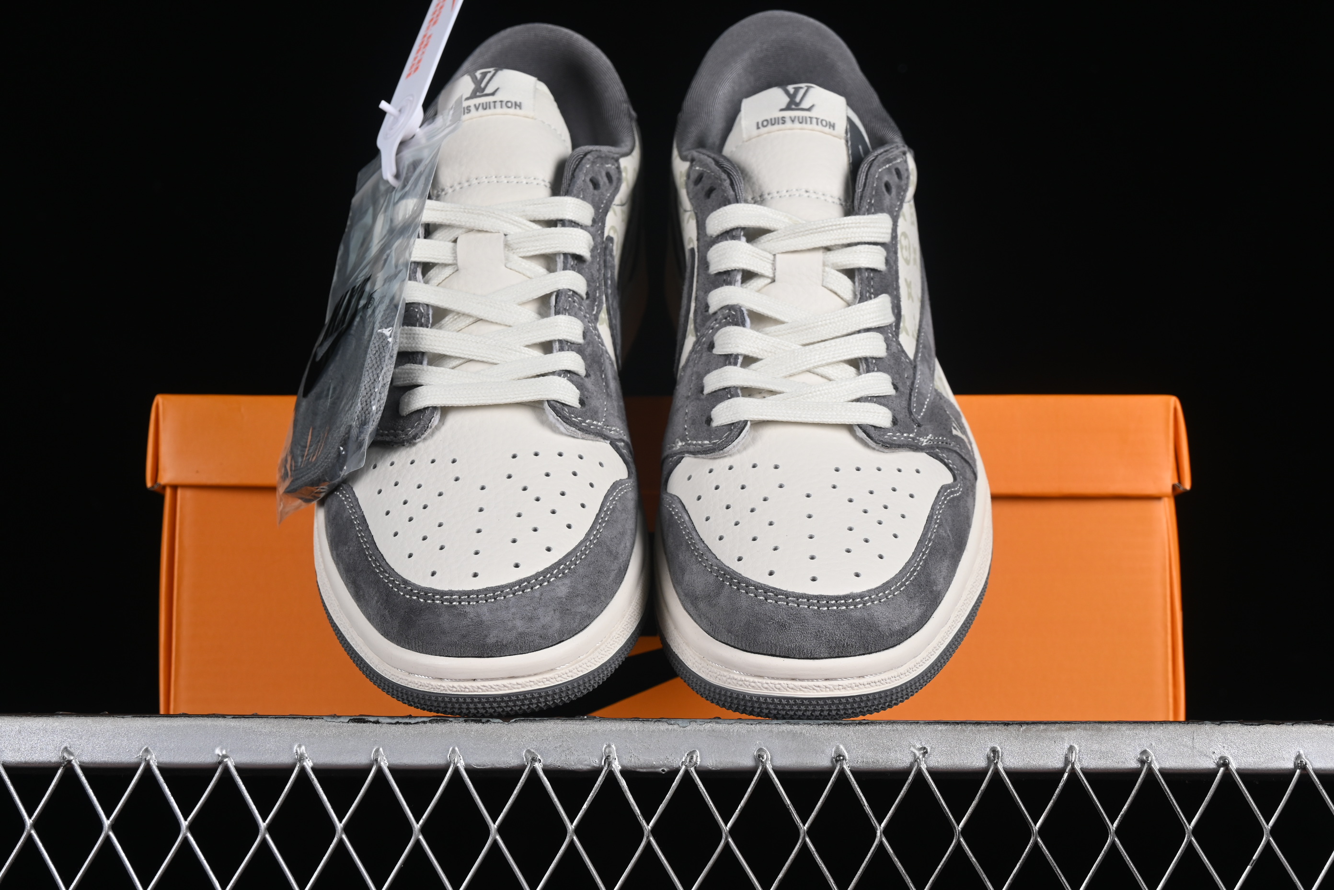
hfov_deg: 27.0
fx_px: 2779
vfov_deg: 18.2
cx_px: 667
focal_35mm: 75
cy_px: 445
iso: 160
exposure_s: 1/80
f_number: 8
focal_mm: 50
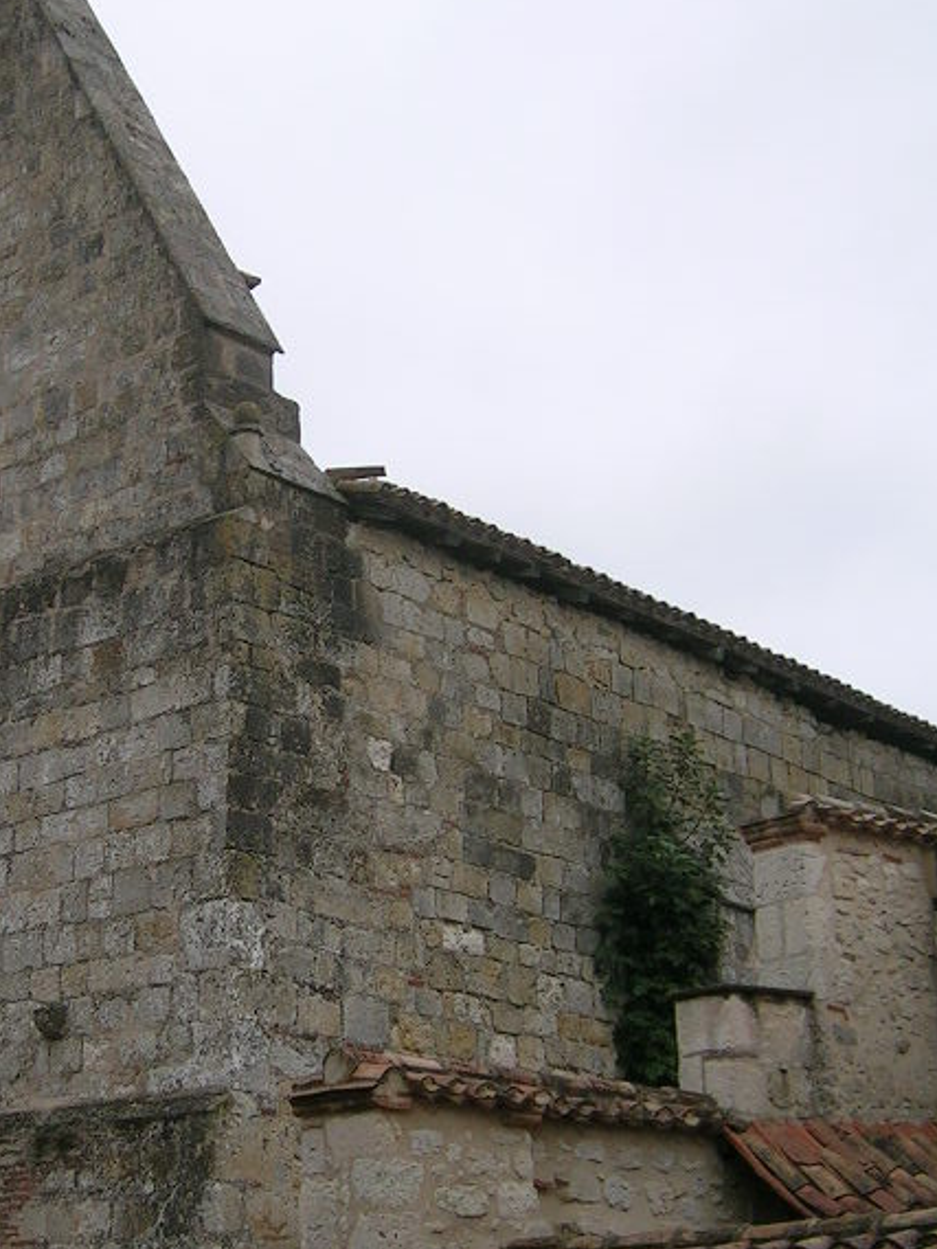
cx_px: 261
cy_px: 687
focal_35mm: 63
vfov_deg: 30.7
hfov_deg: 23.1
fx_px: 2273
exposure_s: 1/167
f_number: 2.8
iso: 50
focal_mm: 5.4
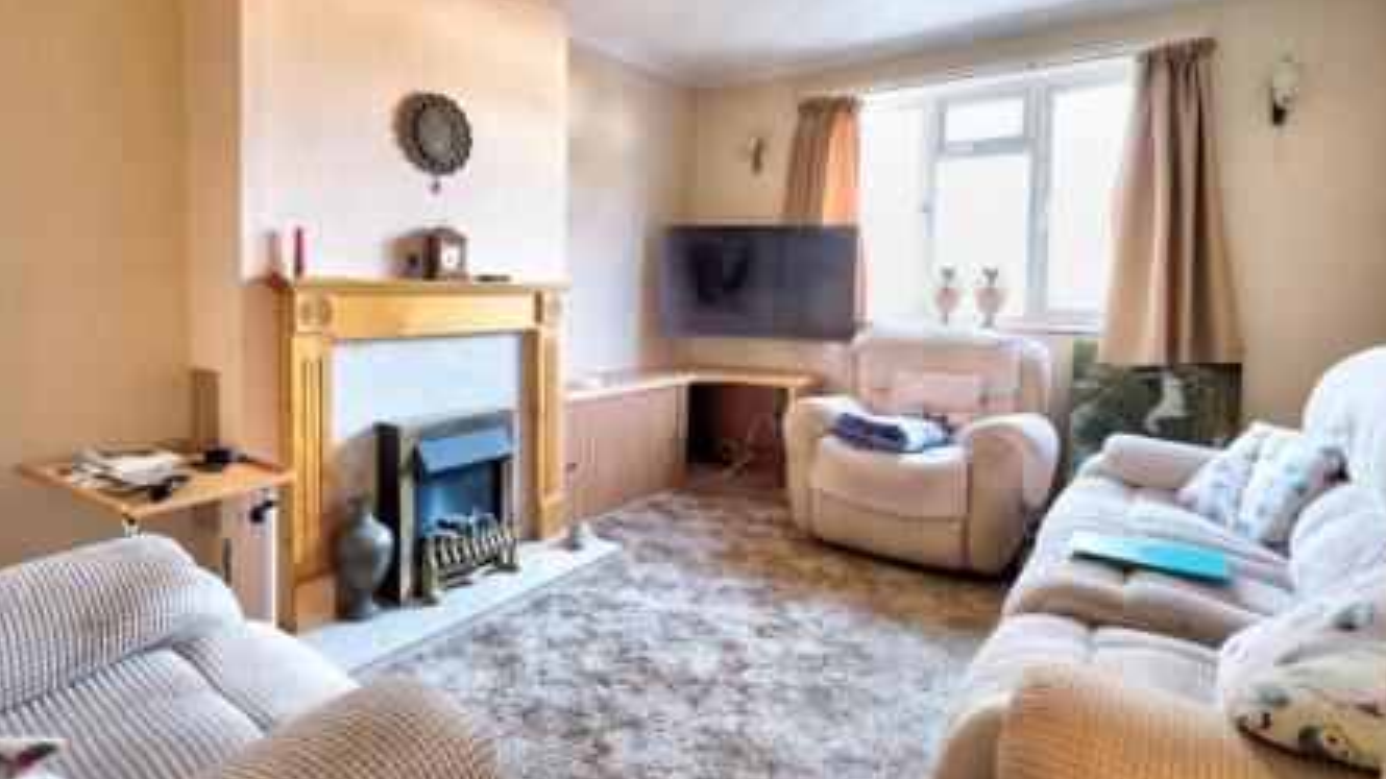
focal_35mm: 18
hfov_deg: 92.6
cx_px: 666
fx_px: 661
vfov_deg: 60.7
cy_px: 333
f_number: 4
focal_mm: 10.5
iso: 2500
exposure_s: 1/15
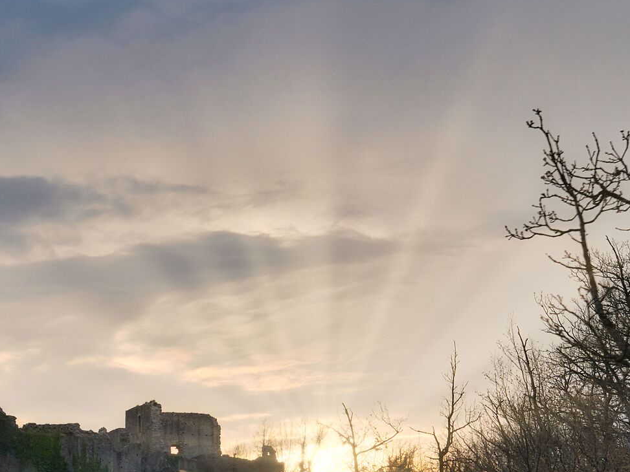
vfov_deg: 8.9
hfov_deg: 11.7
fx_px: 3022
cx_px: -93
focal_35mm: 166
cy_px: 417
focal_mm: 70
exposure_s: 1/100
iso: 100
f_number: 8
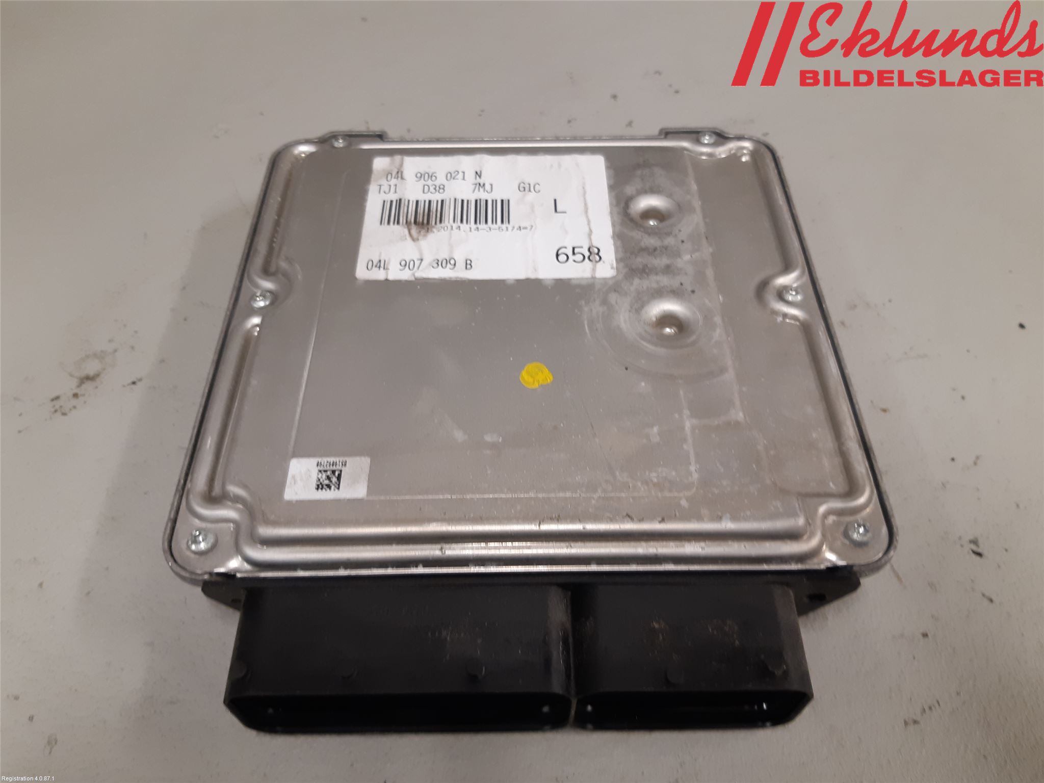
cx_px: 522
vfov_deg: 53.1
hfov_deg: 67.3
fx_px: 784
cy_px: 392
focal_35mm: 26
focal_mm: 3.93
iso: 100
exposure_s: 1/50
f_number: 1.7
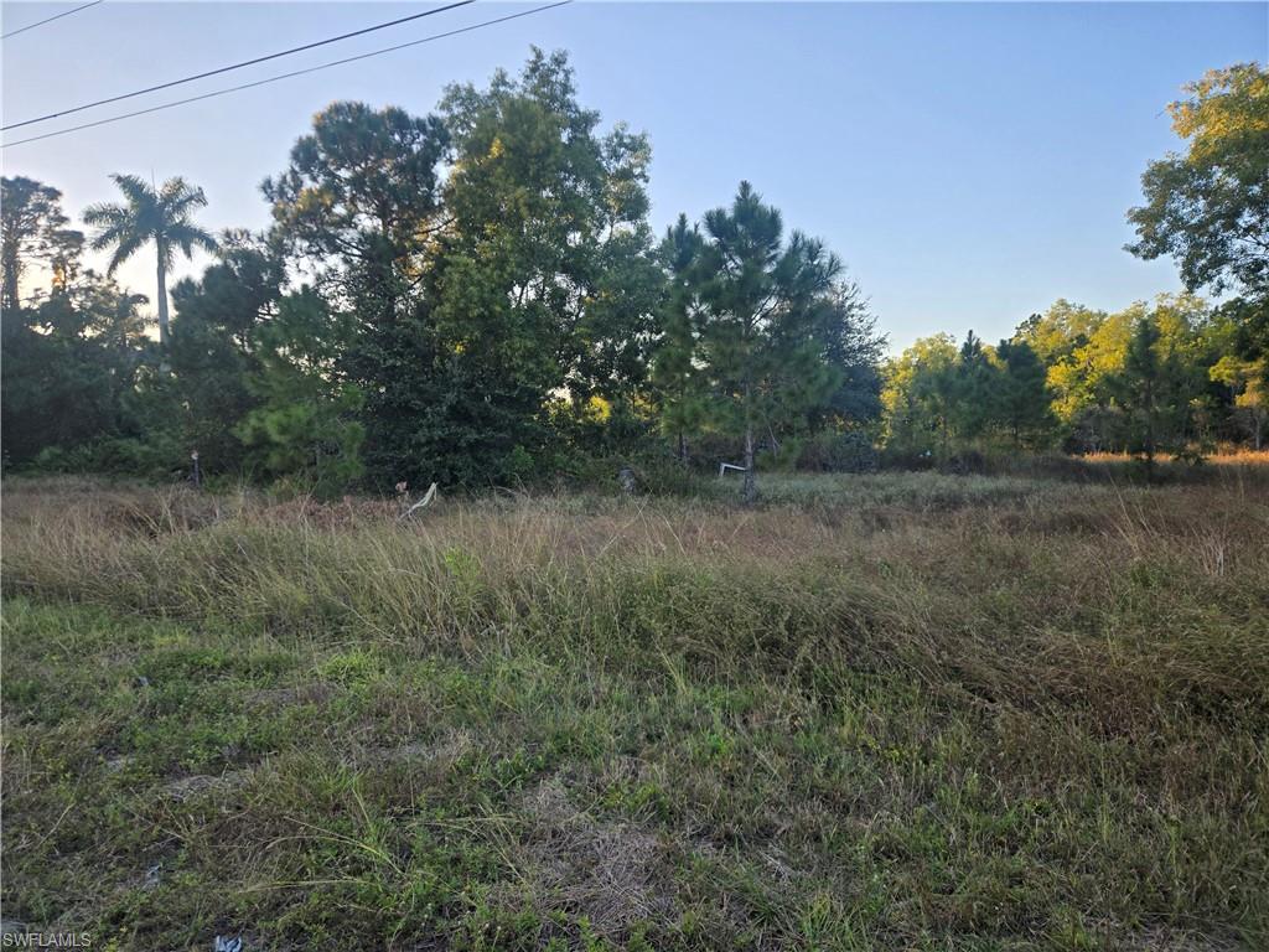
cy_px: 476
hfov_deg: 73.9
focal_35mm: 23
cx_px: 634
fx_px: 843
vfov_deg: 58.9
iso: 80
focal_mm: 5.4
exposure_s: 1/1235
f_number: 1.8
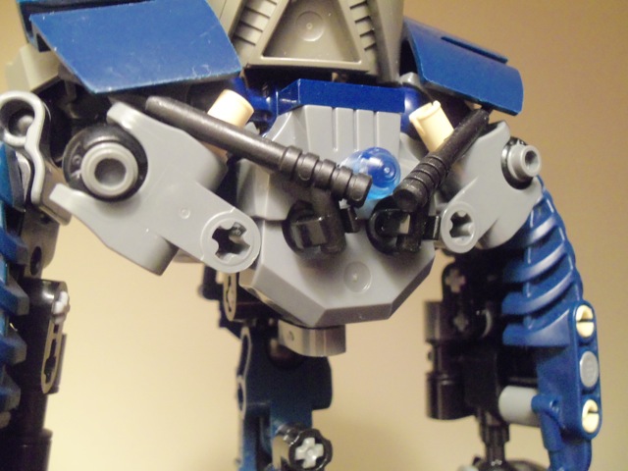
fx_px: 526
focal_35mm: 29
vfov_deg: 48.2
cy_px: 236
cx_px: 314
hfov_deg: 61.7
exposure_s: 1/30
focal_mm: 5.2
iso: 400
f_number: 3.4
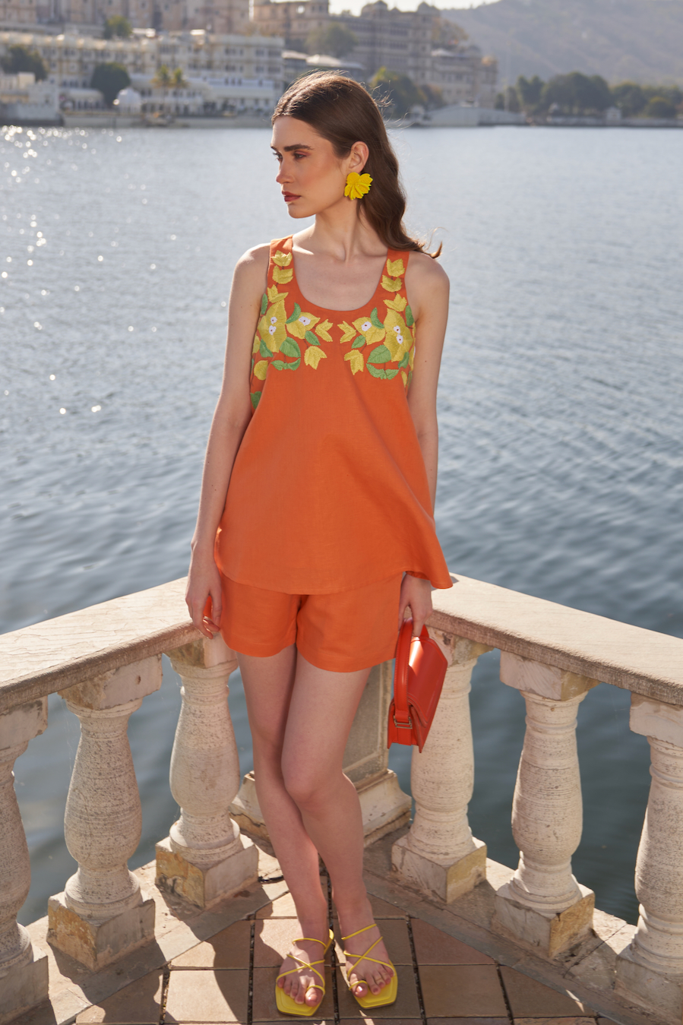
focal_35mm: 37
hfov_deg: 35.9
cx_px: 342
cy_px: 512
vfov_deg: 51.9
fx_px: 1053
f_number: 2.8
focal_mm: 25
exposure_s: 1/1000
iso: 50
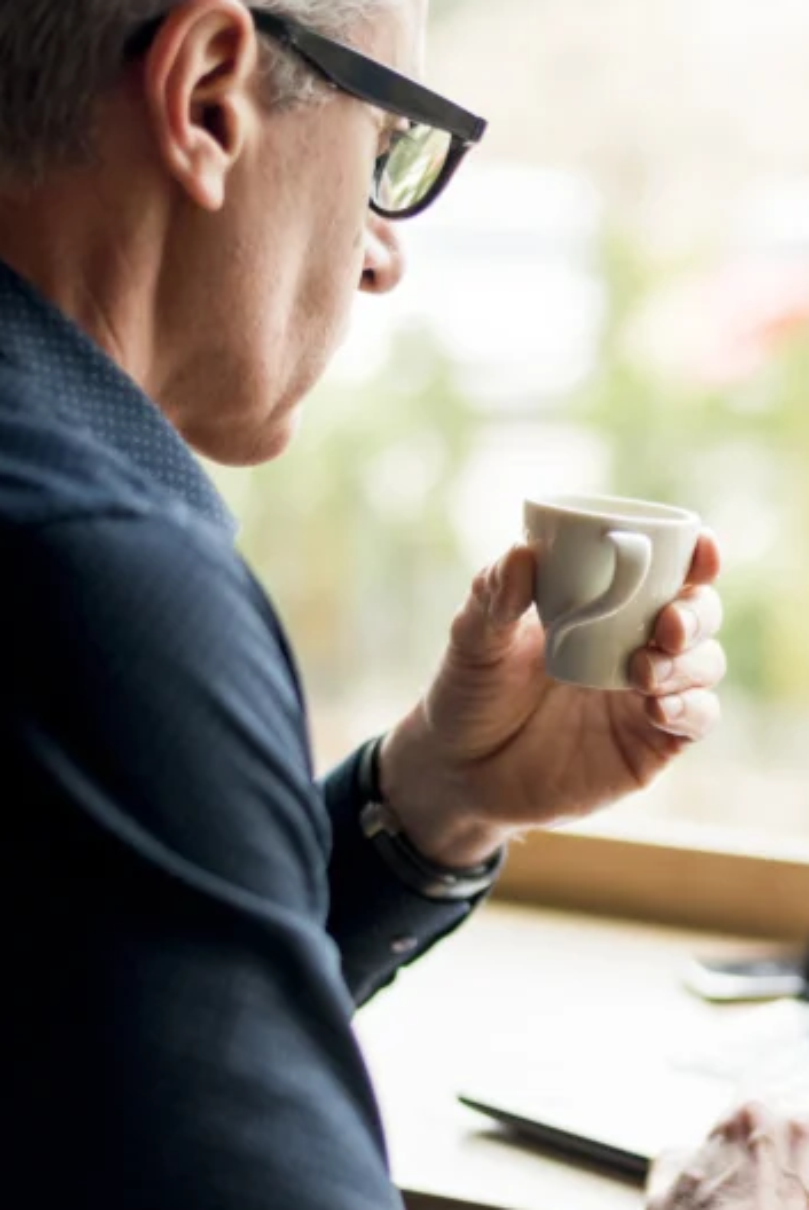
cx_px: 761
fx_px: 3263
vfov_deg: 21.0
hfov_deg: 14.0
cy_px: 731
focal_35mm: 97
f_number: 1.8
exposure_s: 1/400
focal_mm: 50
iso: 320
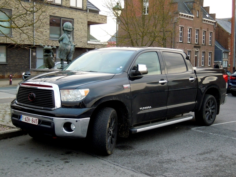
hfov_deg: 41.2
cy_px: 88
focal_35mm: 46
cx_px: 118
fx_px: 314
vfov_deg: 31.5
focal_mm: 8.3
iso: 180
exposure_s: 1/50
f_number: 3.4
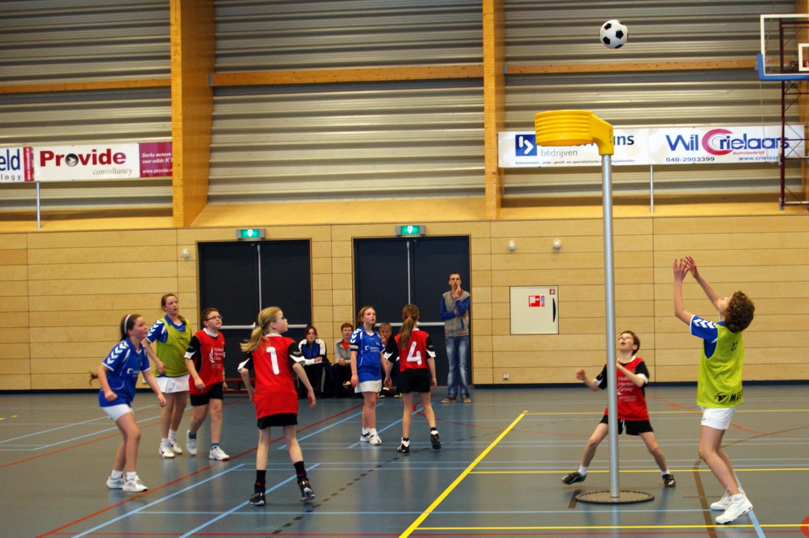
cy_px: 269
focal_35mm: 42
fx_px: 943
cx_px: 404
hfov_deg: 46.4
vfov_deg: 31.8
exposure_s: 1/125
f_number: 2.8
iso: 400
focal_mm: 28
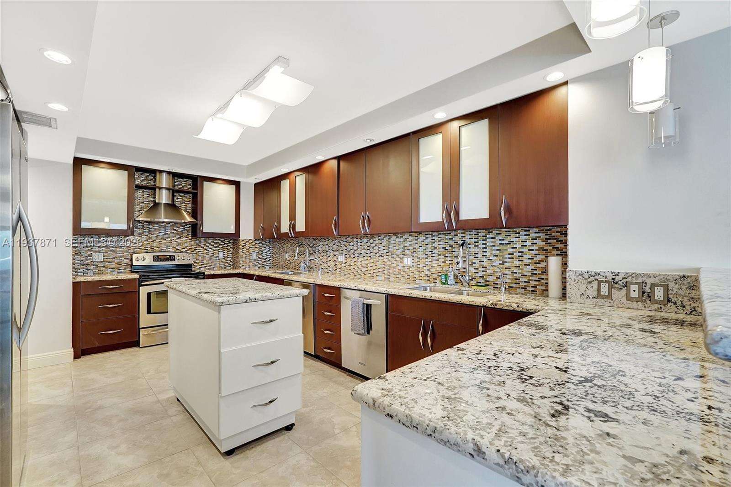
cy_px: 244
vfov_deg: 72.1
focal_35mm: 16
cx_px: 366
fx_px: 335
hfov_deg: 95.0
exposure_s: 1/3.33
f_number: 13
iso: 640
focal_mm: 16.5
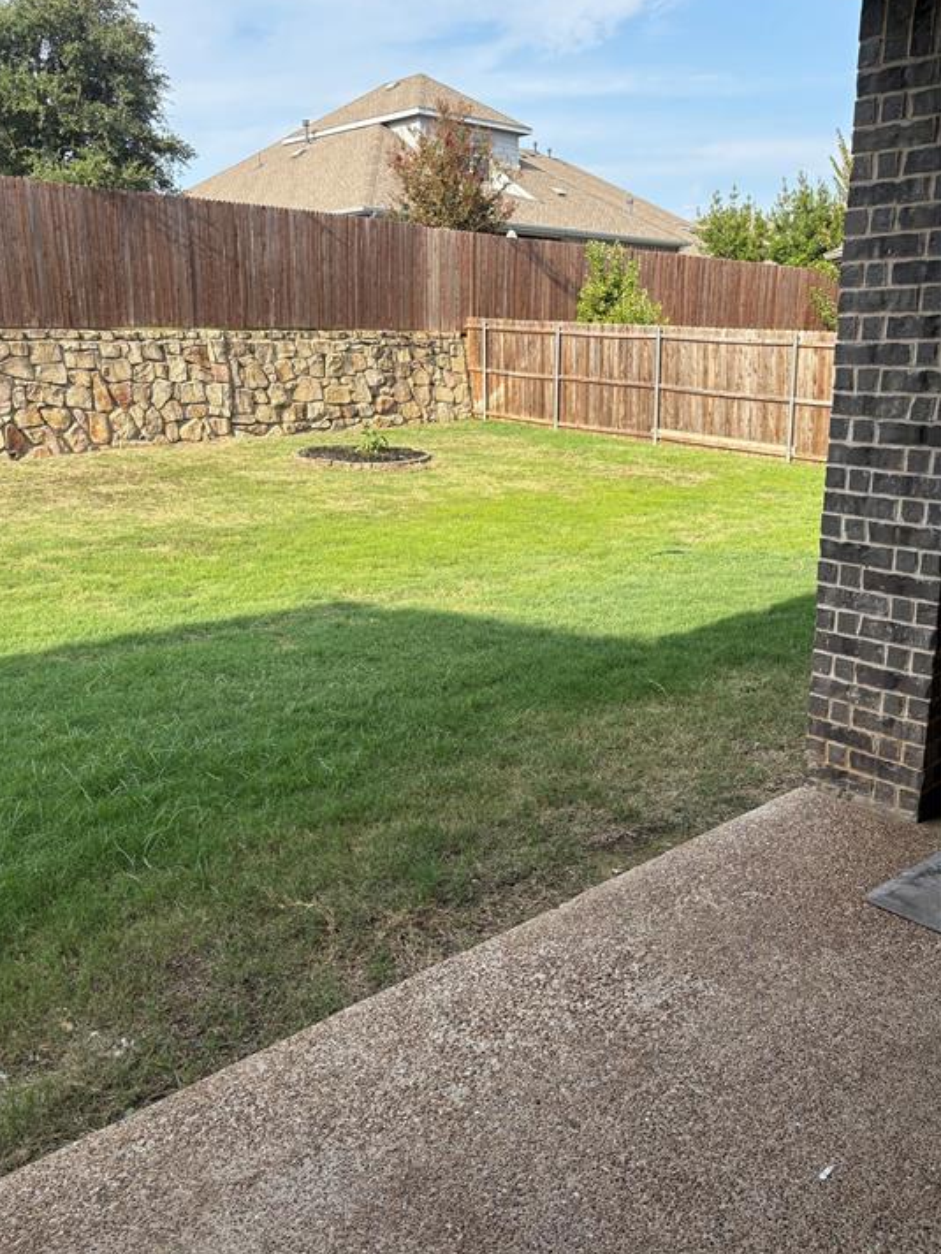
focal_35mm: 28
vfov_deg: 63.4
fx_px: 1015
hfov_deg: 49.7
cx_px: 436
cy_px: 598
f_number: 1.6
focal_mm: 5.96
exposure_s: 1/1337
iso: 50
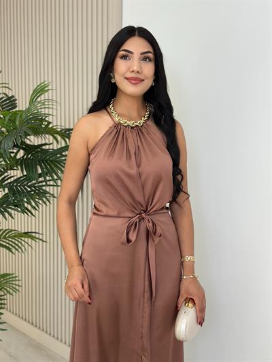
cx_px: 136
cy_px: 181
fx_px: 503
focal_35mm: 48
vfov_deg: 39.6
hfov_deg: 30.3
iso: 64
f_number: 1.78
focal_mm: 6.86
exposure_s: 1/153
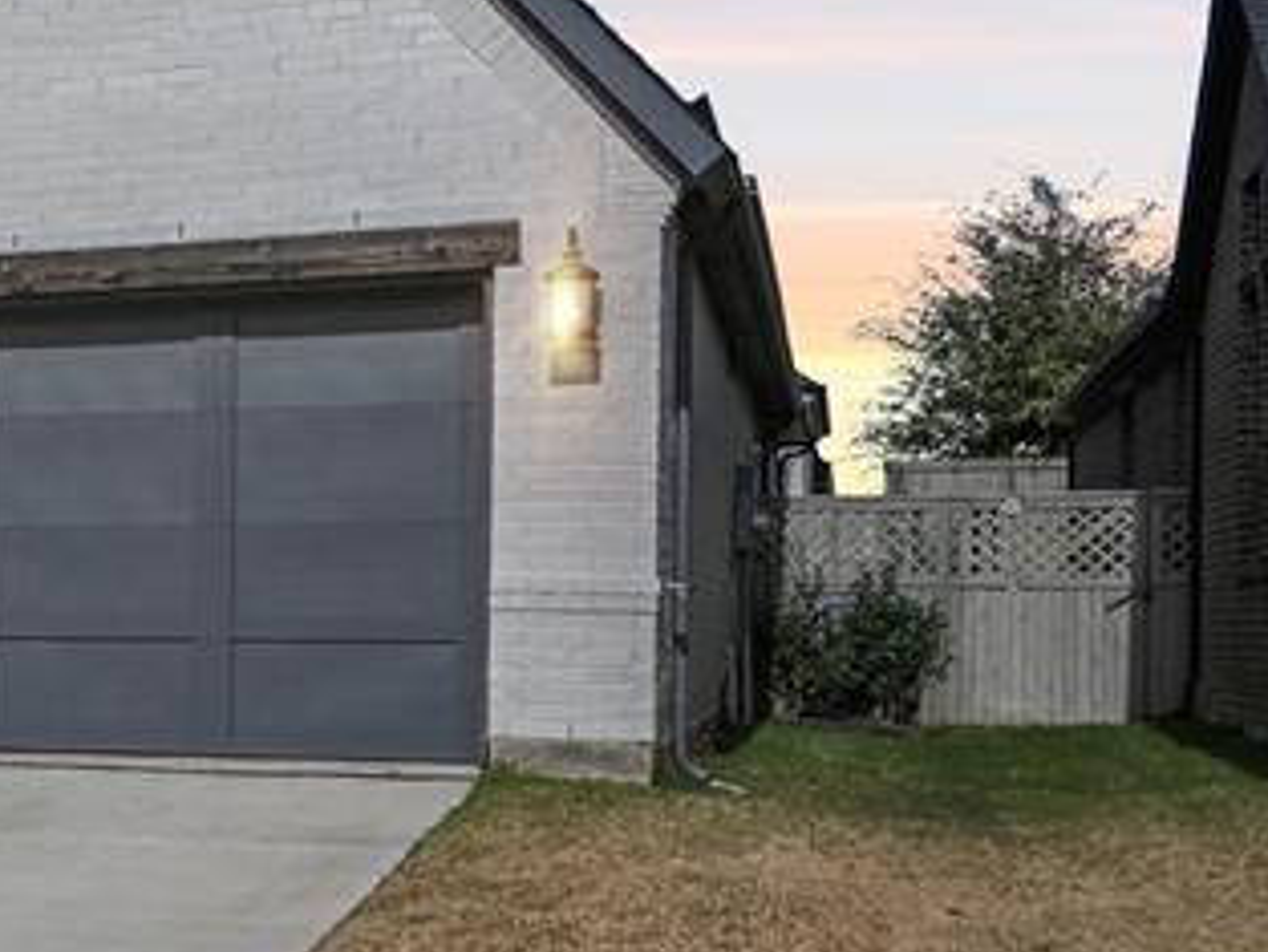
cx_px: -539
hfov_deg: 24.2
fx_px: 2419
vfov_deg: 21.9
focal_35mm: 66
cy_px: 162
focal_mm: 21
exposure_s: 1/2500
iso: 400
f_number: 8
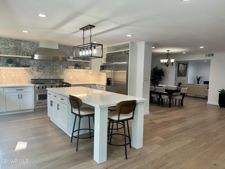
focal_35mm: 24
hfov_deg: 71.6
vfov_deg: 56.8
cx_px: 112
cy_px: 84
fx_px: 156
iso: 64
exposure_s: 1/120
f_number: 1.78
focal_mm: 6.86
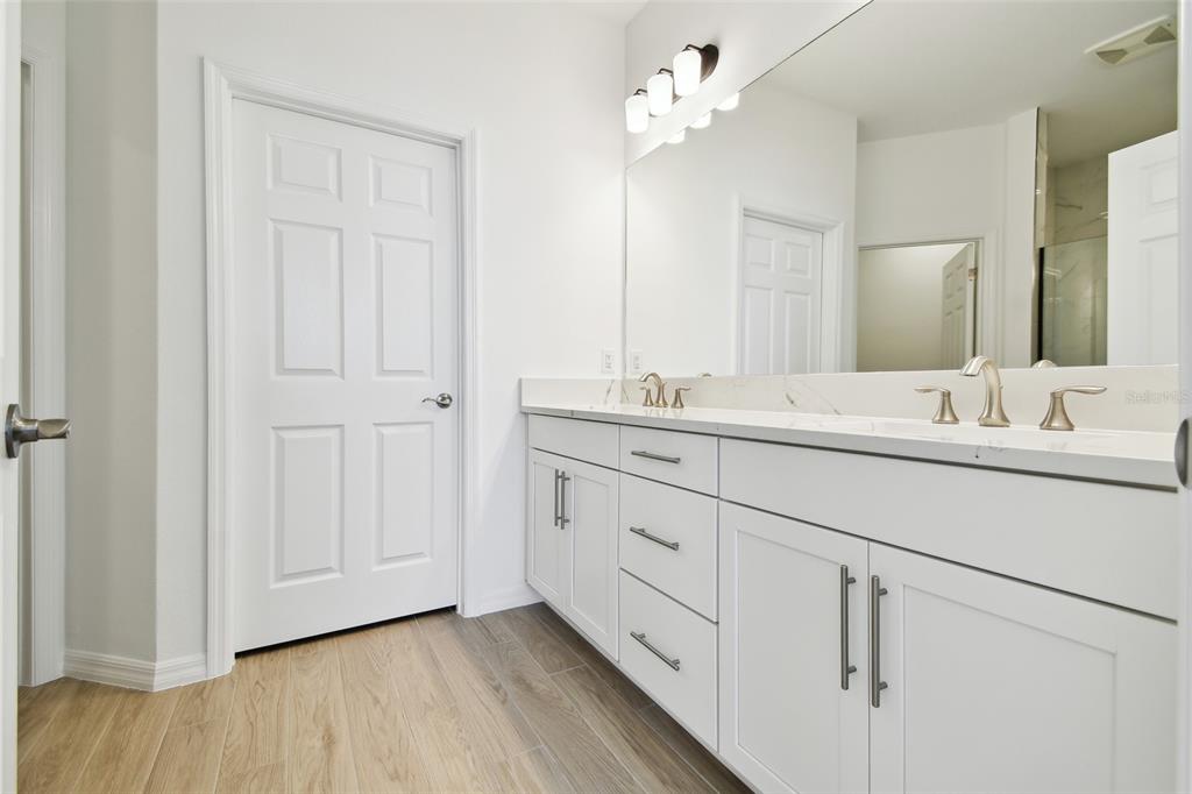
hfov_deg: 100.4
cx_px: 596
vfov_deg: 77.3
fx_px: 496
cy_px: 397
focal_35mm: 15
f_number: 7.1
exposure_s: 1/50
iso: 100
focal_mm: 10
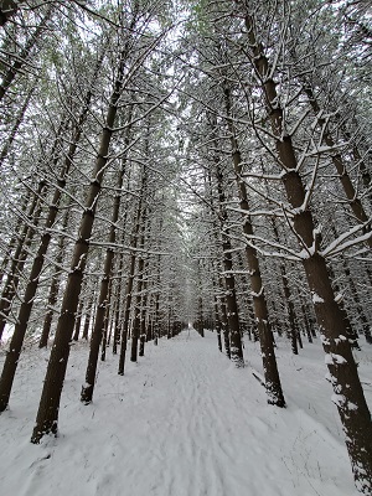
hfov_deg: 89.9
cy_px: 248
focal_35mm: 13
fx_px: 186
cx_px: 186
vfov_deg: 106.2
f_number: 2.2
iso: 64
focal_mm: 1.8
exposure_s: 1/59
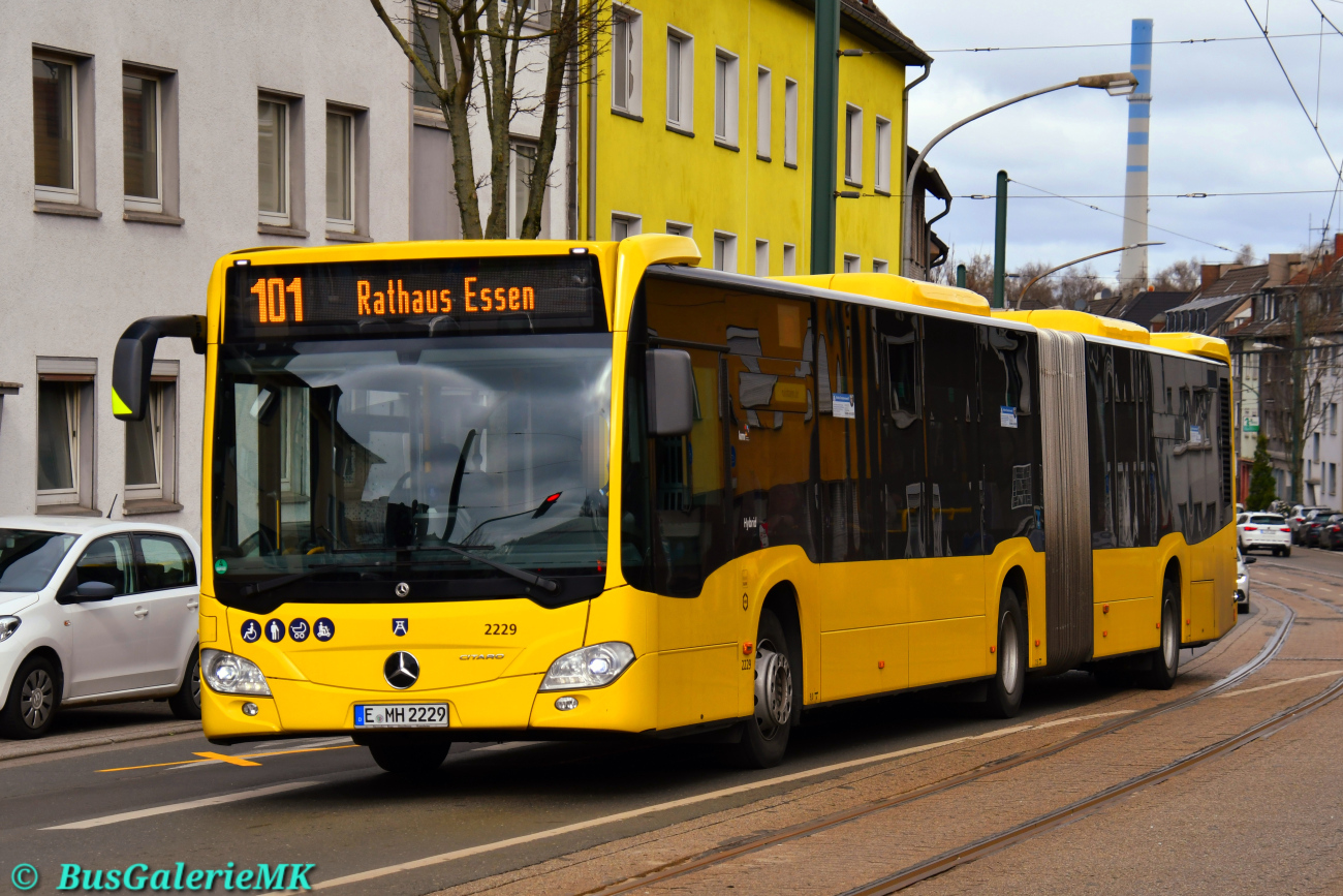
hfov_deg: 19.5
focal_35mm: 105
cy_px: 448
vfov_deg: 13.0
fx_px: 3917
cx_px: 672
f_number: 5
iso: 400
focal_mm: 70
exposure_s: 1/1250
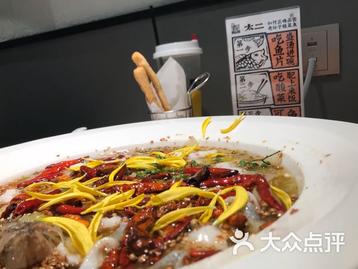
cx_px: 179
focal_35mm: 28
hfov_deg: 63.4
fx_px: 290
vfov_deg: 49.7
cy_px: 134
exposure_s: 1/50
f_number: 1.8
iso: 32
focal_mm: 3.99
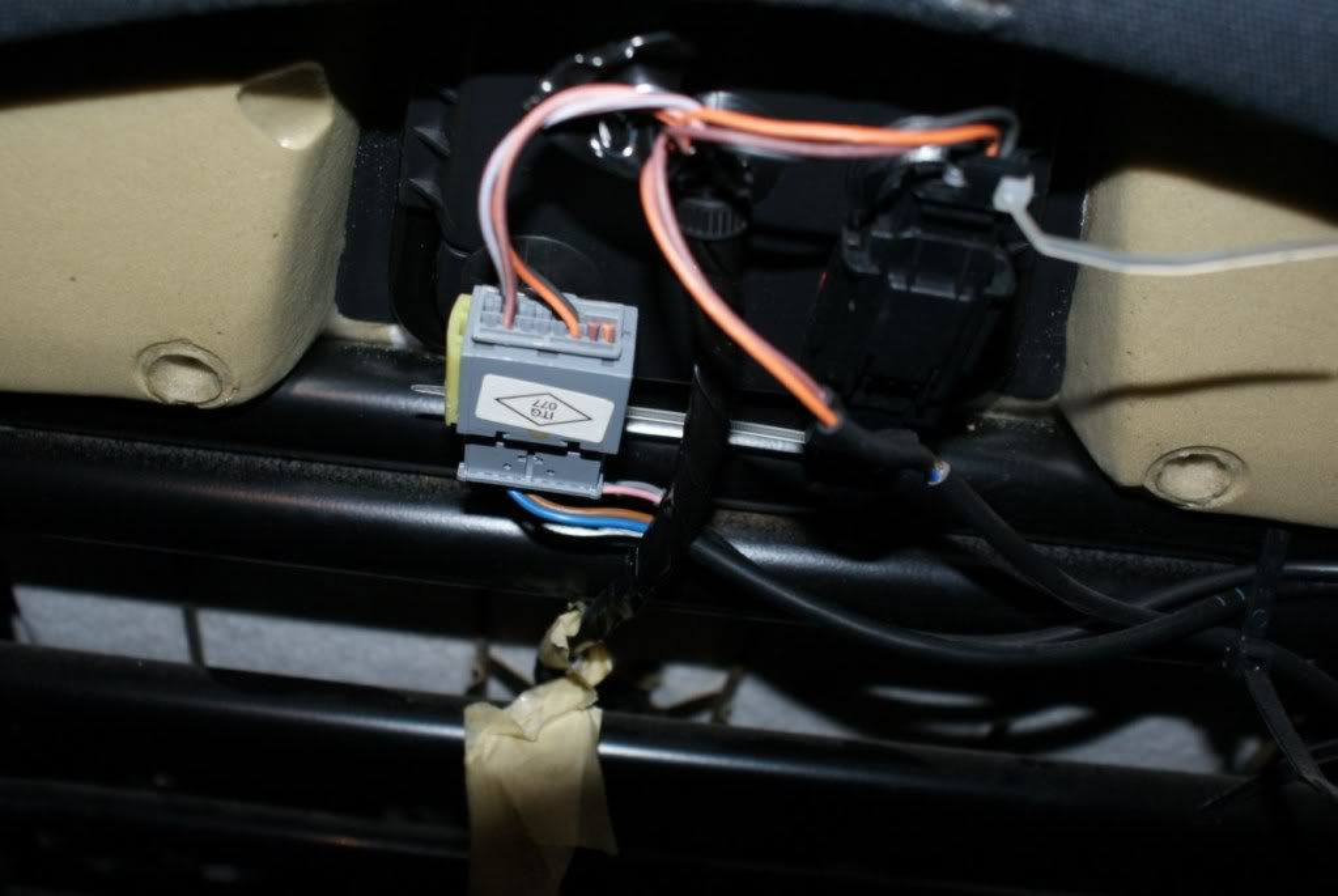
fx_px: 1451
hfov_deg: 49.5
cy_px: 448
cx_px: 669
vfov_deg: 34.3
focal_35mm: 39
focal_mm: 26
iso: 400
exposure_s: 1/60
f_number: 5.6
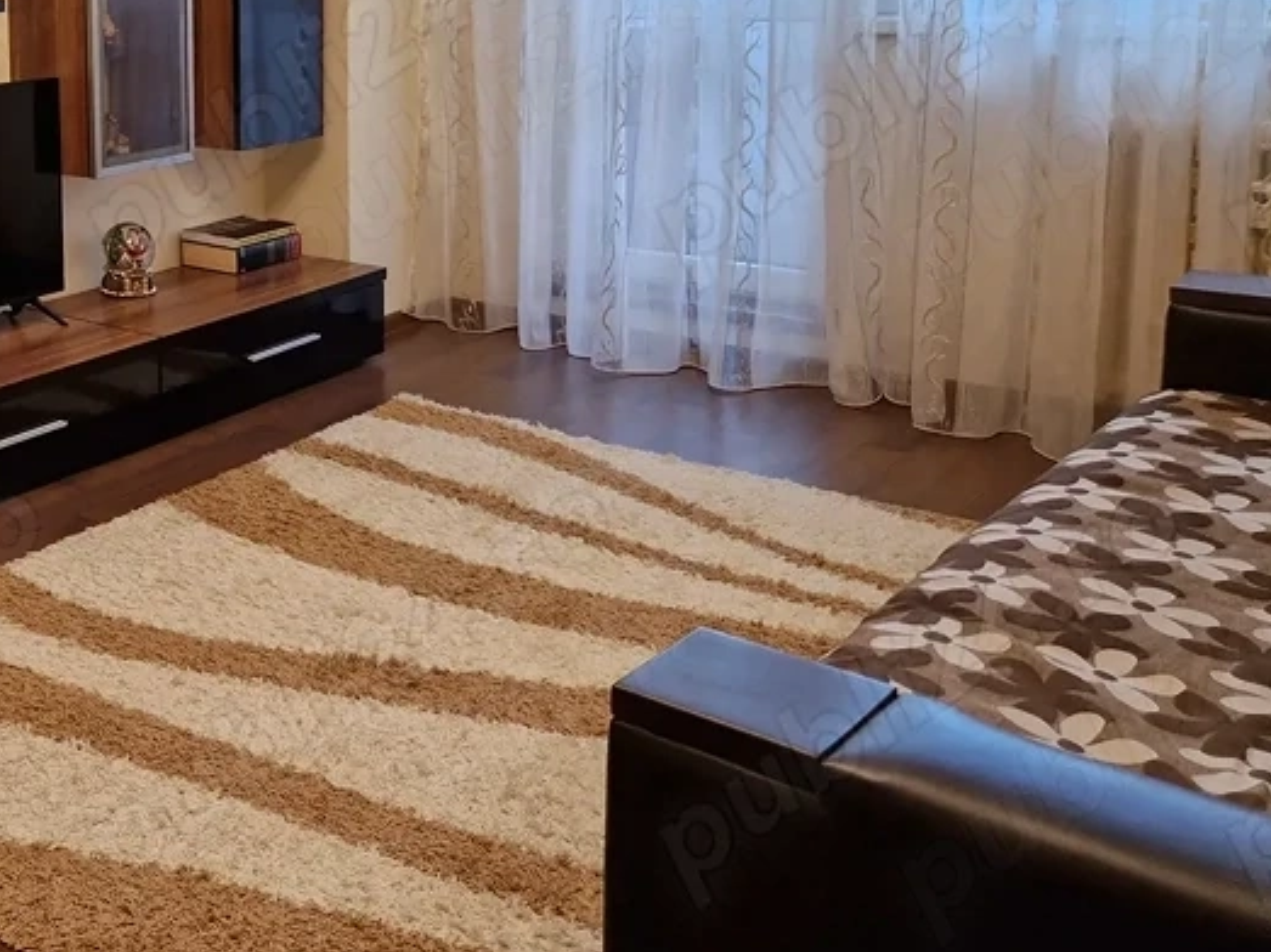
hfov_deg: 39.0
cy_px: 109
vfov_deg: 31.4
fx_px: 1615
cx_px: 61
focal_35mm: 44
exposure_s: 1/100
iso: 125
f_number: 1.8
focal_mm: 5.4
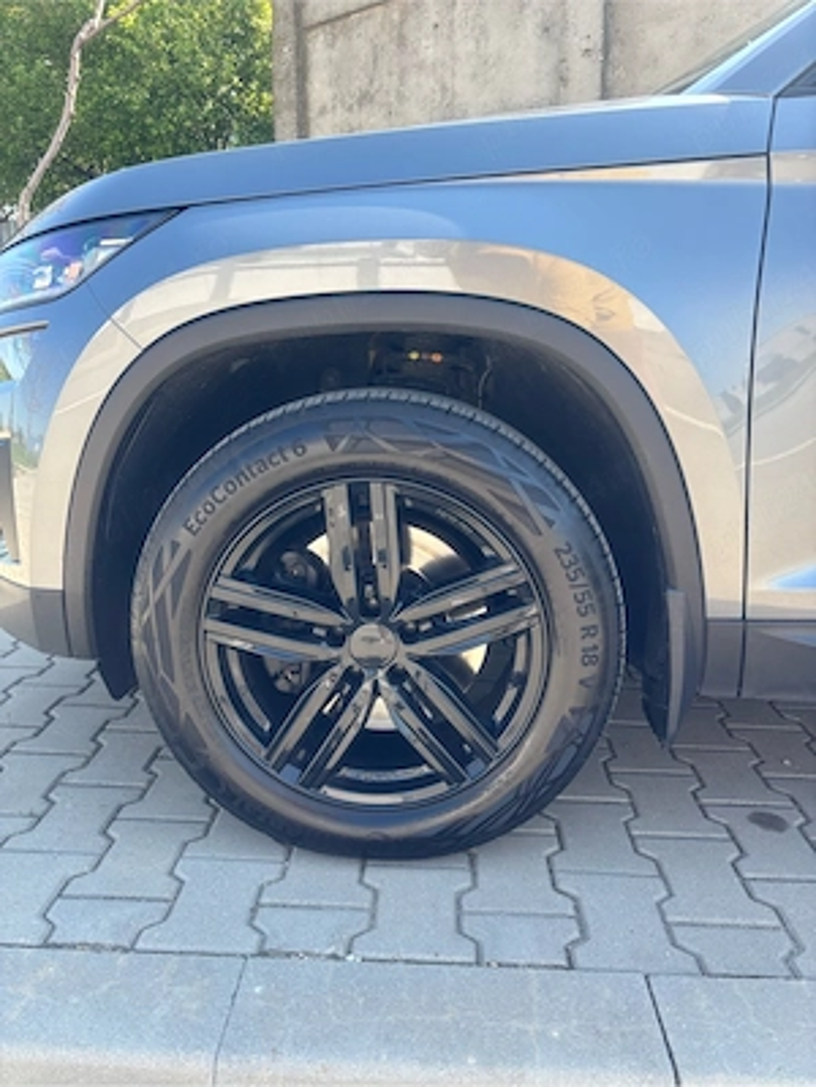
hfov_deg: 53.1
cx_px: 408
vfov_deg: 67.3
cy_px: 544
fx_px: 817
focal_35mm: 26
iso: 50
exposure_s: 1/366
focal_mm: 5.96
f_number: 1.6
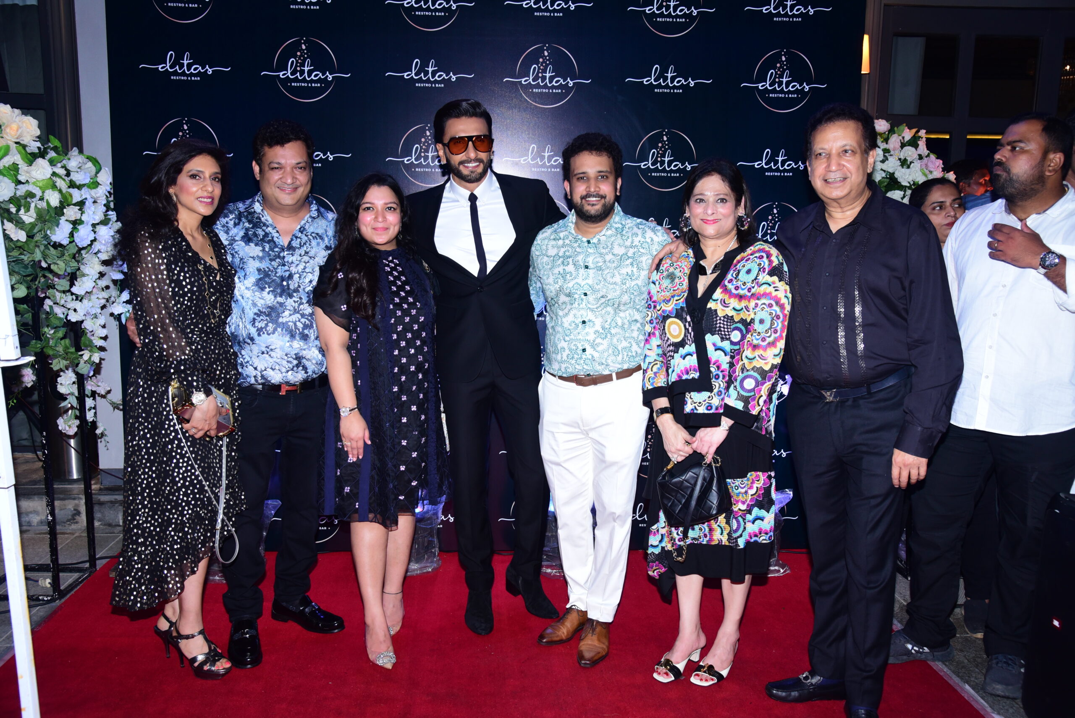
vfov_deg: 43.6
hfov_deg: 61.9
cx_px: 538
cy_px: 359
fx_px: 896
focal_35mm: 30
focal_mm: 30
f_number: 5.6
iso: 1250
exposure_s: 1/125
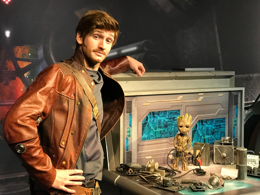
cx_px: 130
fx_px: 428
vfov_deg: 25.7
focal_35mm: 57
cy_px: 98
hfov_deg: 33.8
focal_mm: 6.6
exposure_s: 1/60
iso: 400
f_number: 2.8
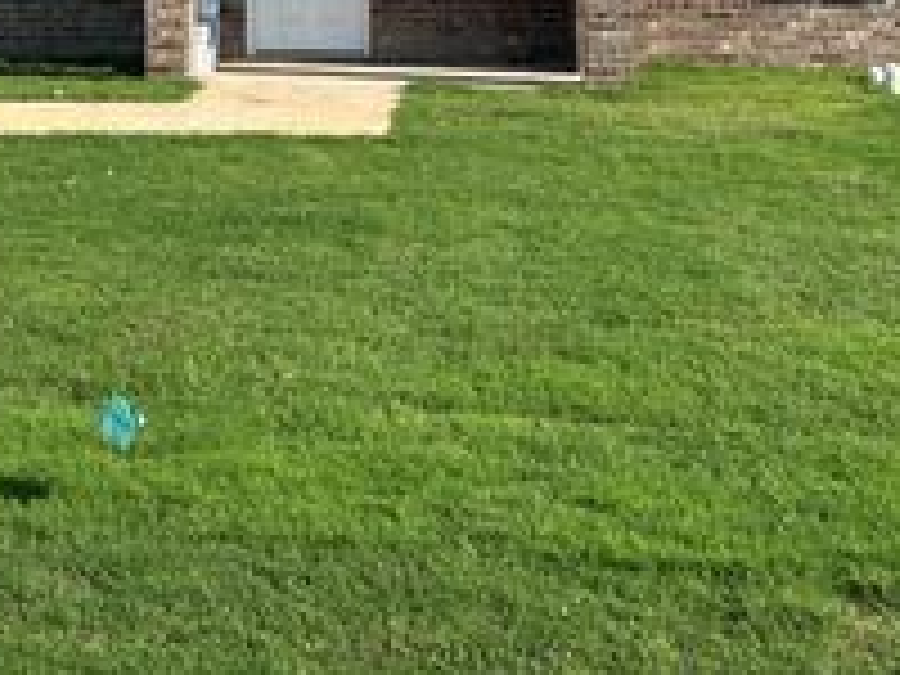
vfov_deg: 21.3
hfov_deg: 29.2
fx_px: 1690
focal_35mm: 65
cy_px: -97
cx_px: 194
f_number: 1.5
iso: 50
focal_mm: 5.7
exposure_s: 1/3356
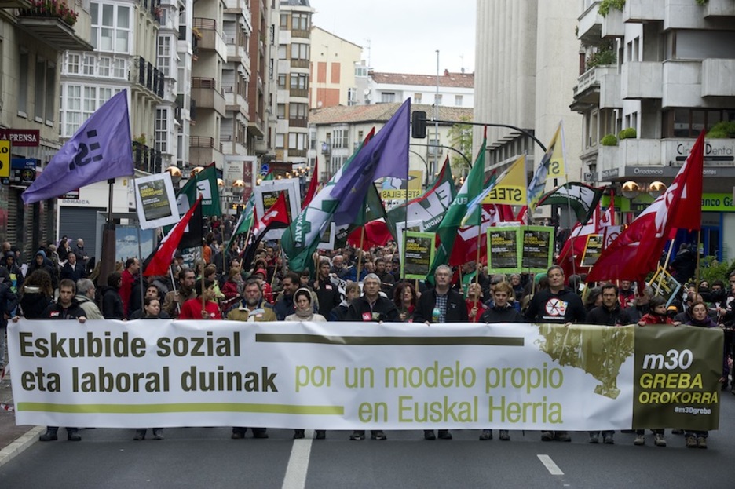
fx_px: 2449
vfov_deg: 11.4
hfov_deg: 17.1
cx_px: 368
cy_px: 244
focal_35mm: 120
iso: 800
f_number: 5.6
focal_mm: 120
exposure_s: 1/320
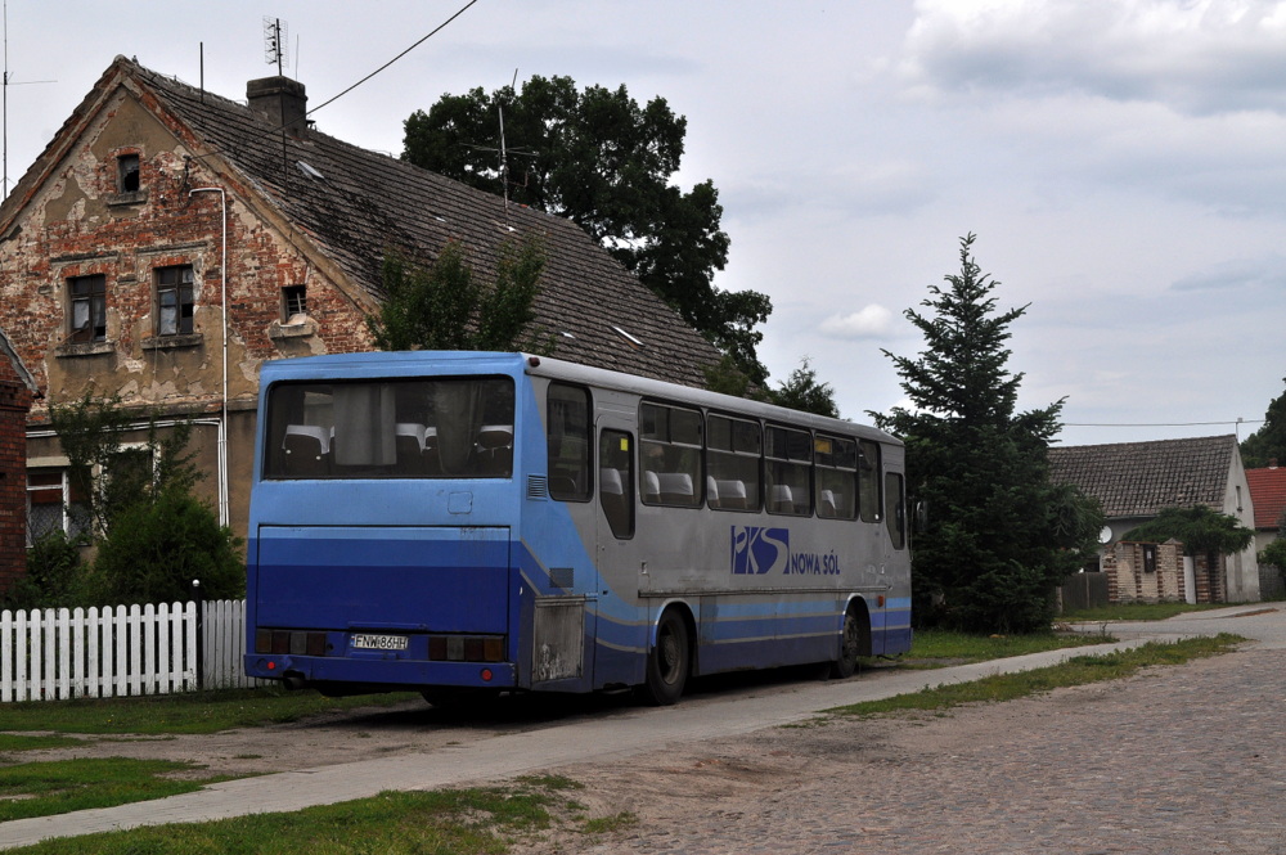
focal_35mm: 60
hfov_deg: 33.4
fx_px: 2142
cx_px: 643
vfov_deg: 22.6
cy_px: 428
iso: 200
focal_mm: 40
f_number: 14
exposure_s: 1/800
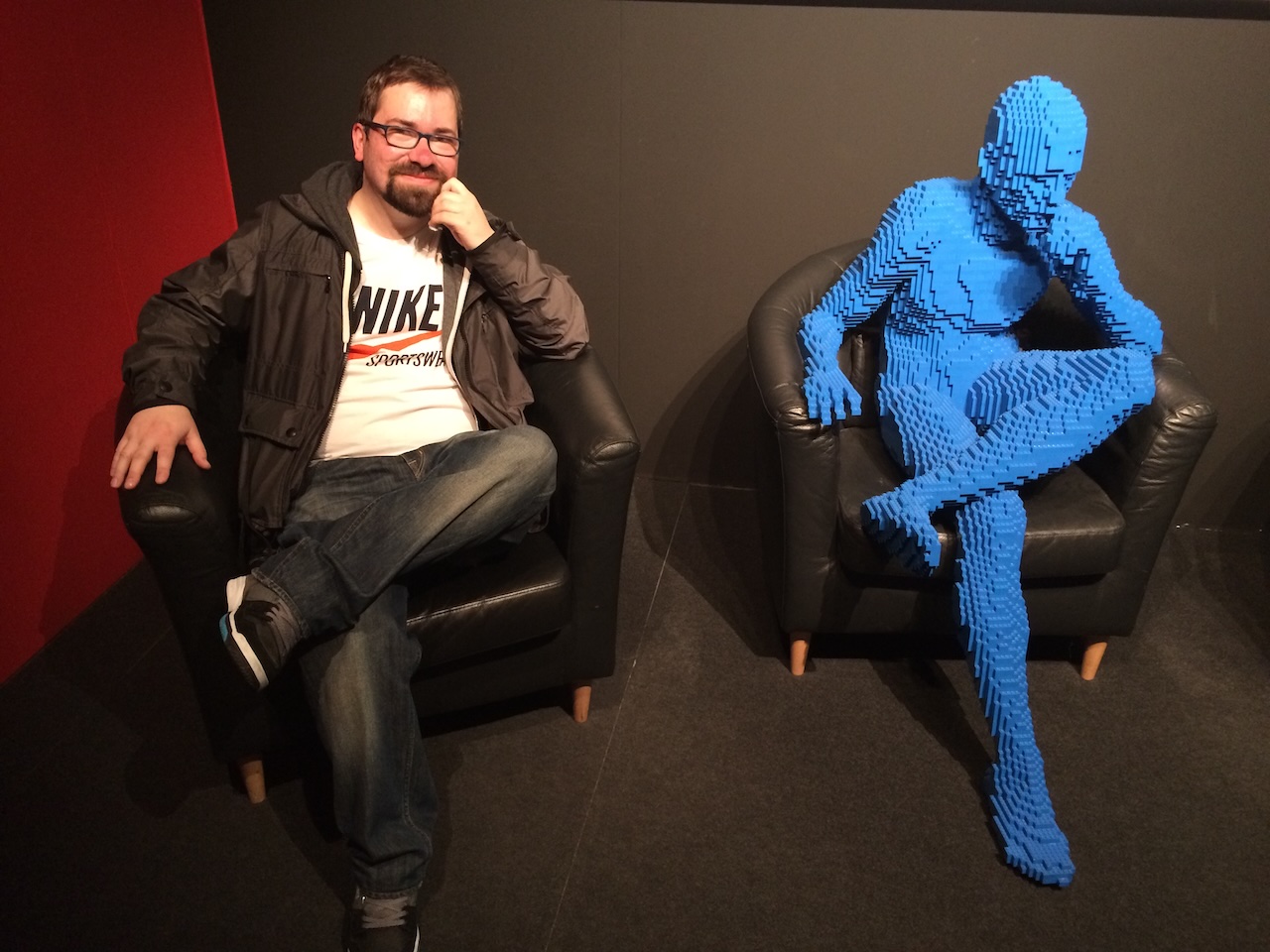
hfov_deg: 61.7
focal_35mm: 29
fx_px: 1064
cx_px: 635
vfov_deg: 48.2
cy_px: 476
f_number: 2.2
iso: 250
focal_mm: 4.15
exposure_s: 1/17
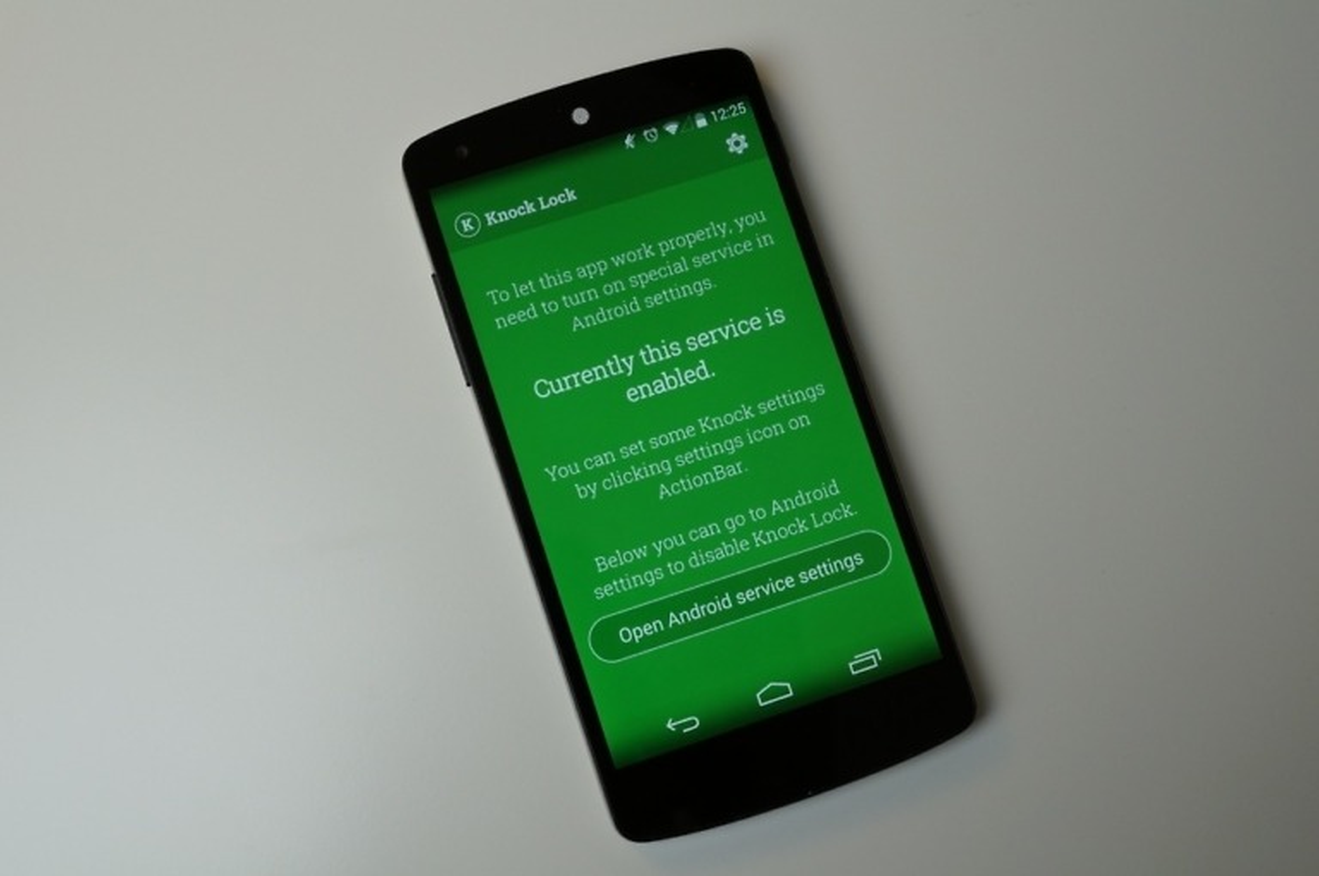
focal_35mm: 45
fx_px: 1647
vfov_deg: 29.8
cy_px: 438
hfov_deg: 43.7
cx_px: 660
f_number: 10
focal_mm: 30
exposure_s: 1/60
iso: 500
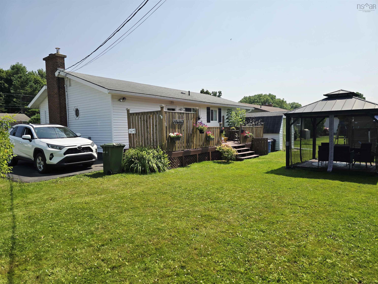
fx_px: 251
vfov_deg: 58.9
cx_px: 189
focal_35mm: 23
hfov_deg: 73.9
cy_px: 142
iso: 12
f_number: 1.7
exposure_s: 1/1429
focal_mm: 6.3
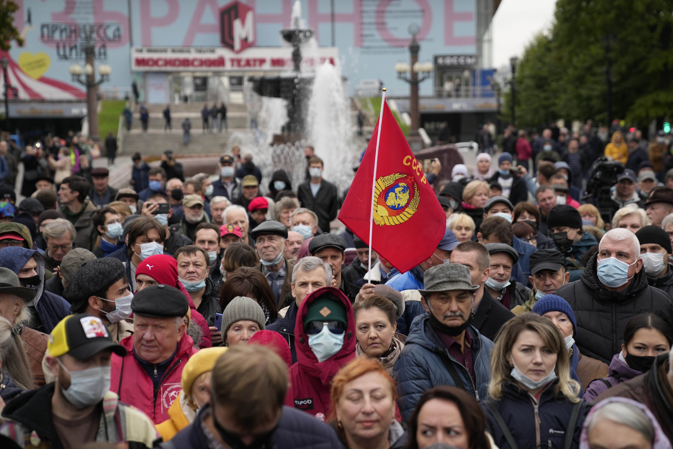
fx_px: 1309
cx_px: 336
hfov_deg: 28.8
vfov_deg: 19.5
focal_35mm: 70
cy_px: 224
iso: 400
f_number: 2.8
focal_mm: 70
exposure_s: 1/1000
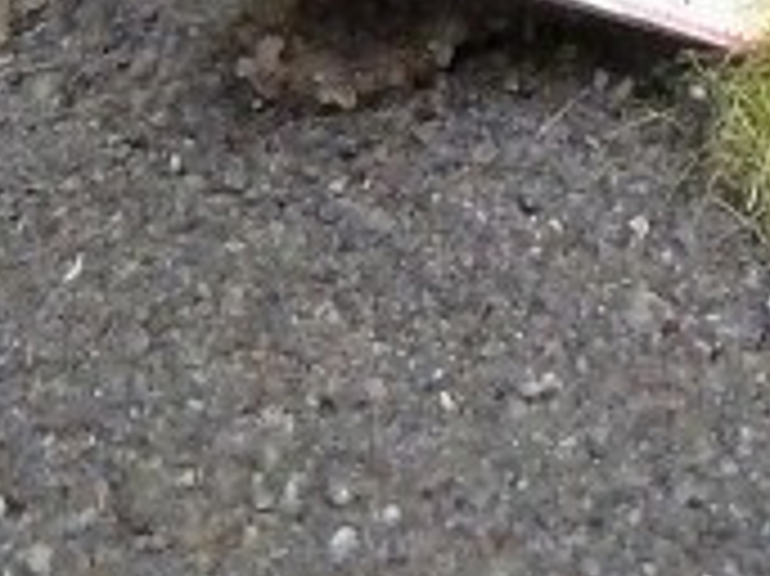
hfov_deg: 12.5
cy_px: -256
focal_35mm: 150
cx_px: 1189
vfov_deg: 9.6
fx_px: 3334
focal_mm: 4.1
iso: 400
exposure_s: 1/15
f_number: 3.3
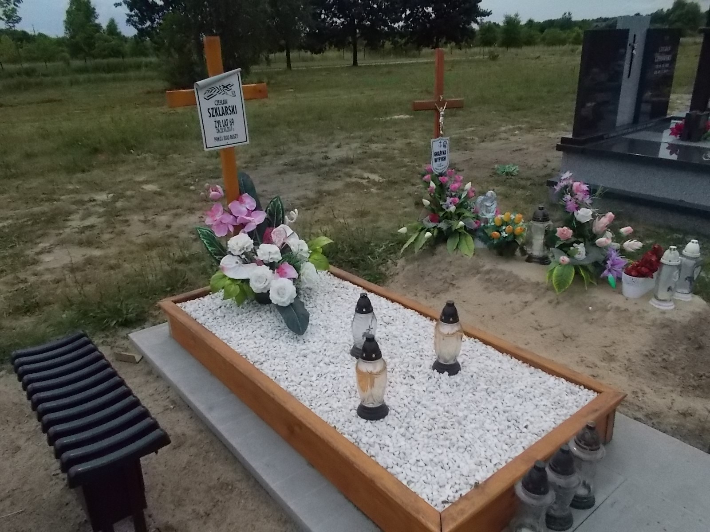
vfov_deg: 53.1
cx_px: 355
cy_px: 266
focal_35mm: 26
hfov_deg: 67.3
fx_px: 533
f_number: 8
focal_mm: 4.6
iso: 400
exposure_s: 1/1250
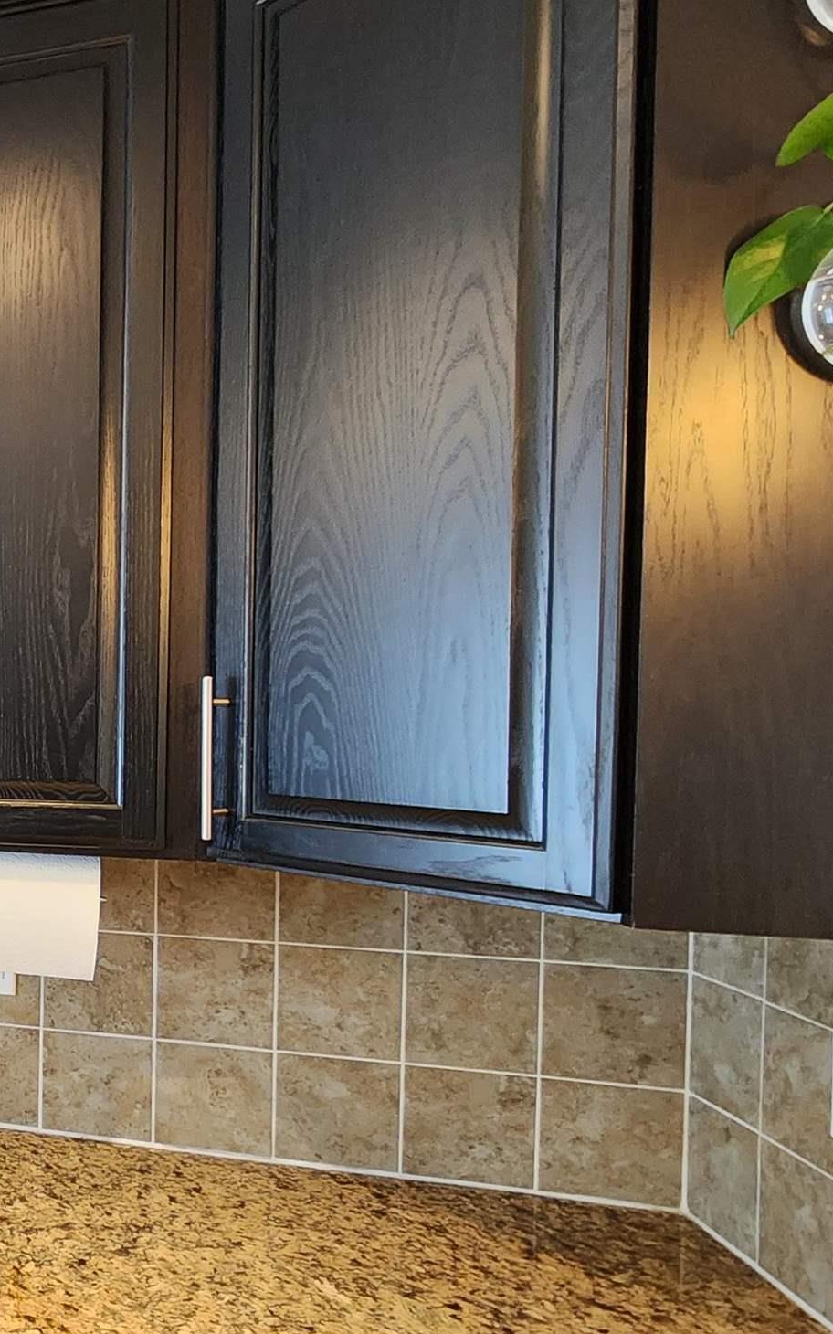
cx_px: -374
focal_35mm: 29
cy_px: 732
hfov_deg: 29.3
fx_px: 1054
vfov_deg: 64.5
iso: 320
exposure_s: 1/60
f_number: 2.2
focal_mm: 2.2
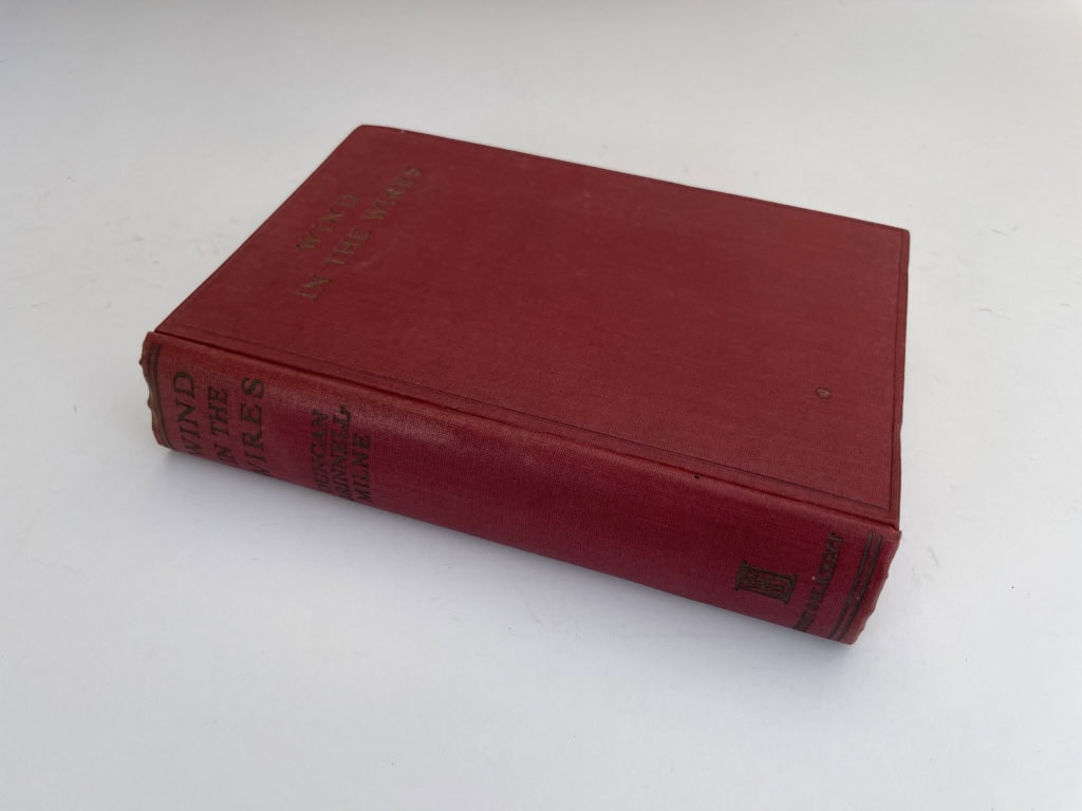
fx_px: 813
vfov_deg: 53.1
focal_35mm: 26
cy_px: 406
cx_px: 541
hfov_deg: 67.3
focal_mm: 4.2
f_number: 1.6
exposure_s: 1/363
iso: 32
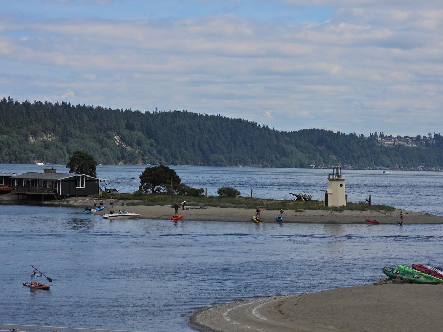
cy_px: 166
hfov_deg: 15.8
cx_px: 222
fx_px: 1600
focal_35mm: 125
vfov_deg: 11.9
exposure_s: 1/1600
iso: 100
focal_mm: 22.3
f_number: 5
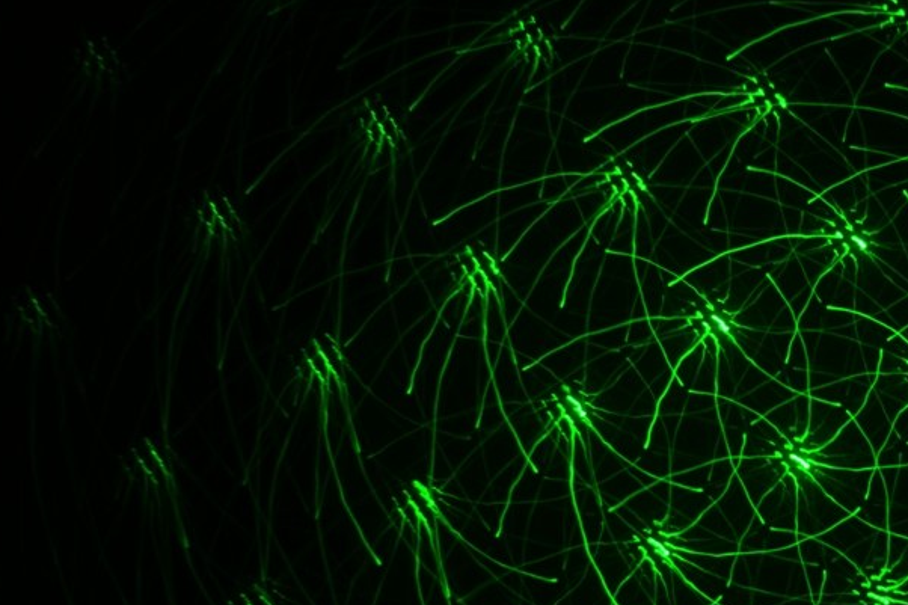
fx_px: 1561
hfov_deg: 31.2
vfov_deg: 21.9
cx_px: 792
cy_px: 371
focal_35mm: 62
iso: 100
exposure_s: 2
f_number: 3.8
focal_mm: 23
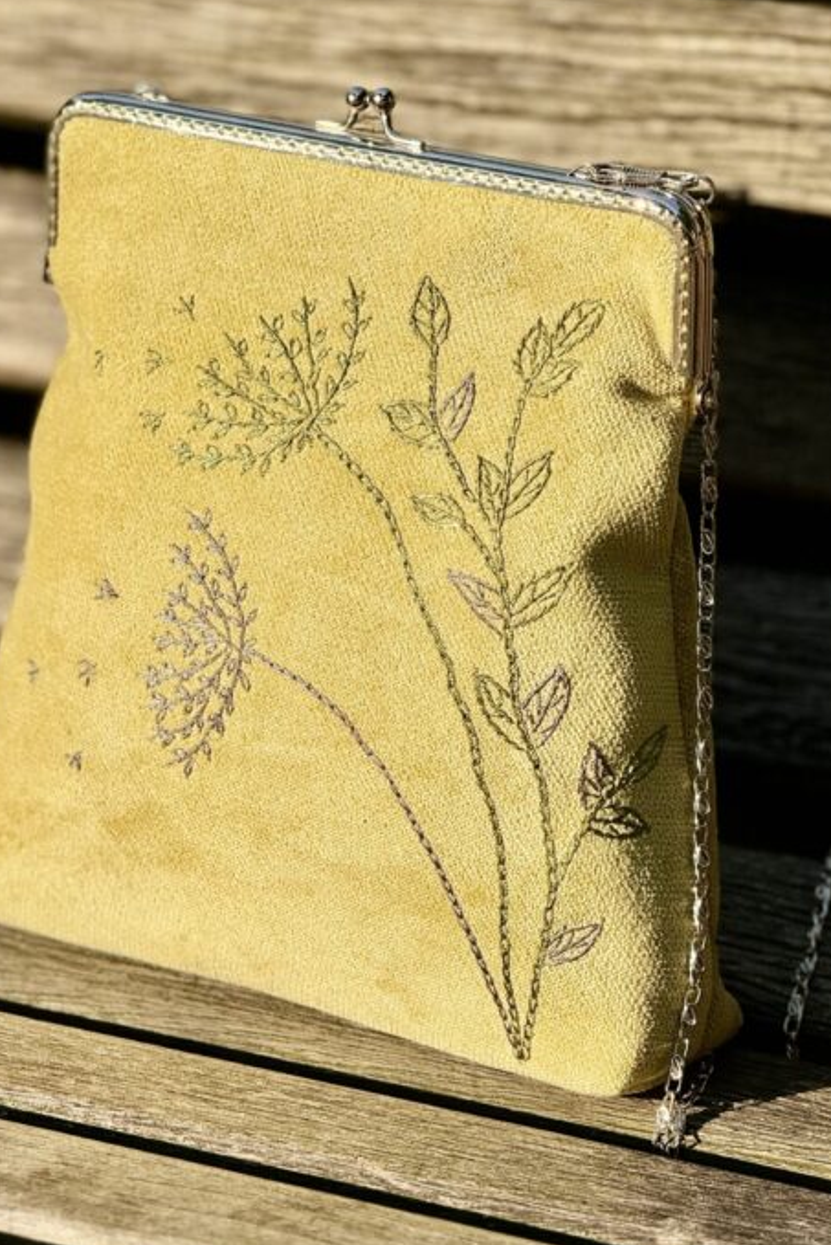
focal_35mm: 147
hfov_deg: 9.3
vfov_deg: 14.0
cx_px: 323
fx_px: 5087
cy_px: 592
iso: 50
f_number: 2.8
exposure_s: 1/914
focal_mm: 15.66
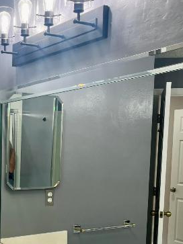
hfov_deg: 26.0
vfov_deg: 34.3
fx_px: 388
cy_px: 180
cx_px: 32
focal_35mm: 55
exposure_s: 1/148
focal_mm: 5.1
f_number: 1.6
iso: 64
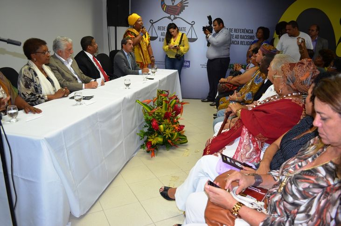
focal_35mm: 27
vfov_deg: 47.7
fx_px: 255
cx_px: 170
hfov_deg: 67.5
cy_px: 113
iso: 560
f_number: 3.5
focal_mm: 18
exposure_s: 1/60
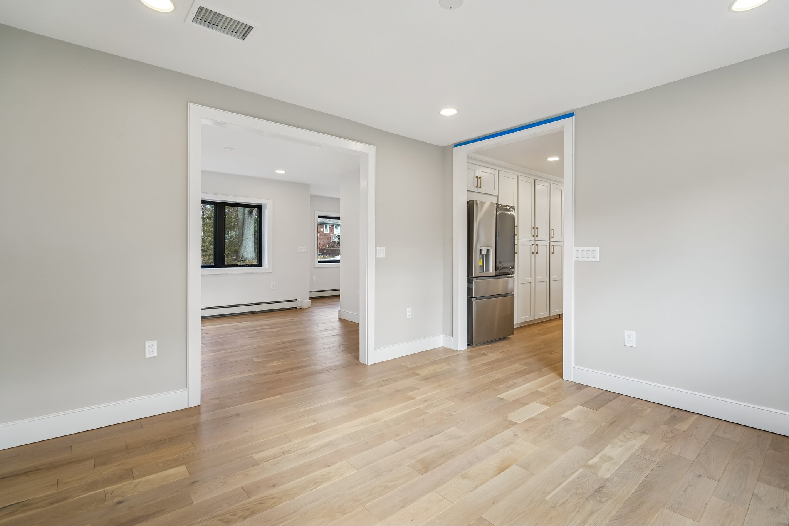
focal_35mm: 16
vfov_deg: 73.7
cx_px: 394
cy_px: 263
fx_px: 351
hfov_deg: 96.7
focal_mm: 16
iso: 400
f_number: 8
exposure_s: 1/30
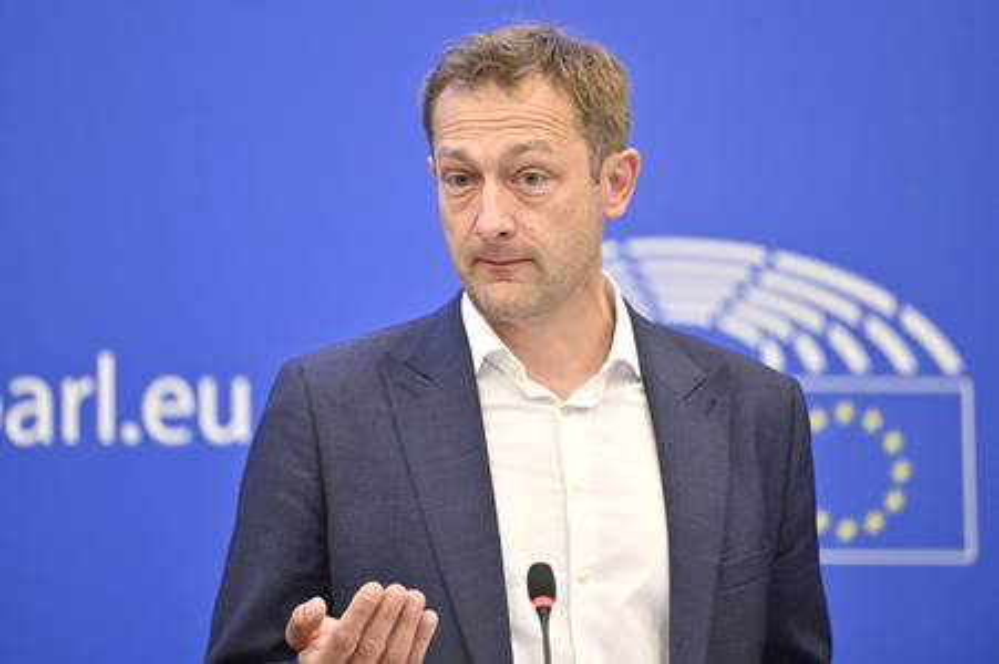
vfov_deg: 6.9
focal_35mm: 200
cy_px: 332
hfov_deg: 10.3
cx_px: 500
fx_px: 5546
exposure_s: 1/320
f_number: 2.8
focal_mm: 200
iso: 2000
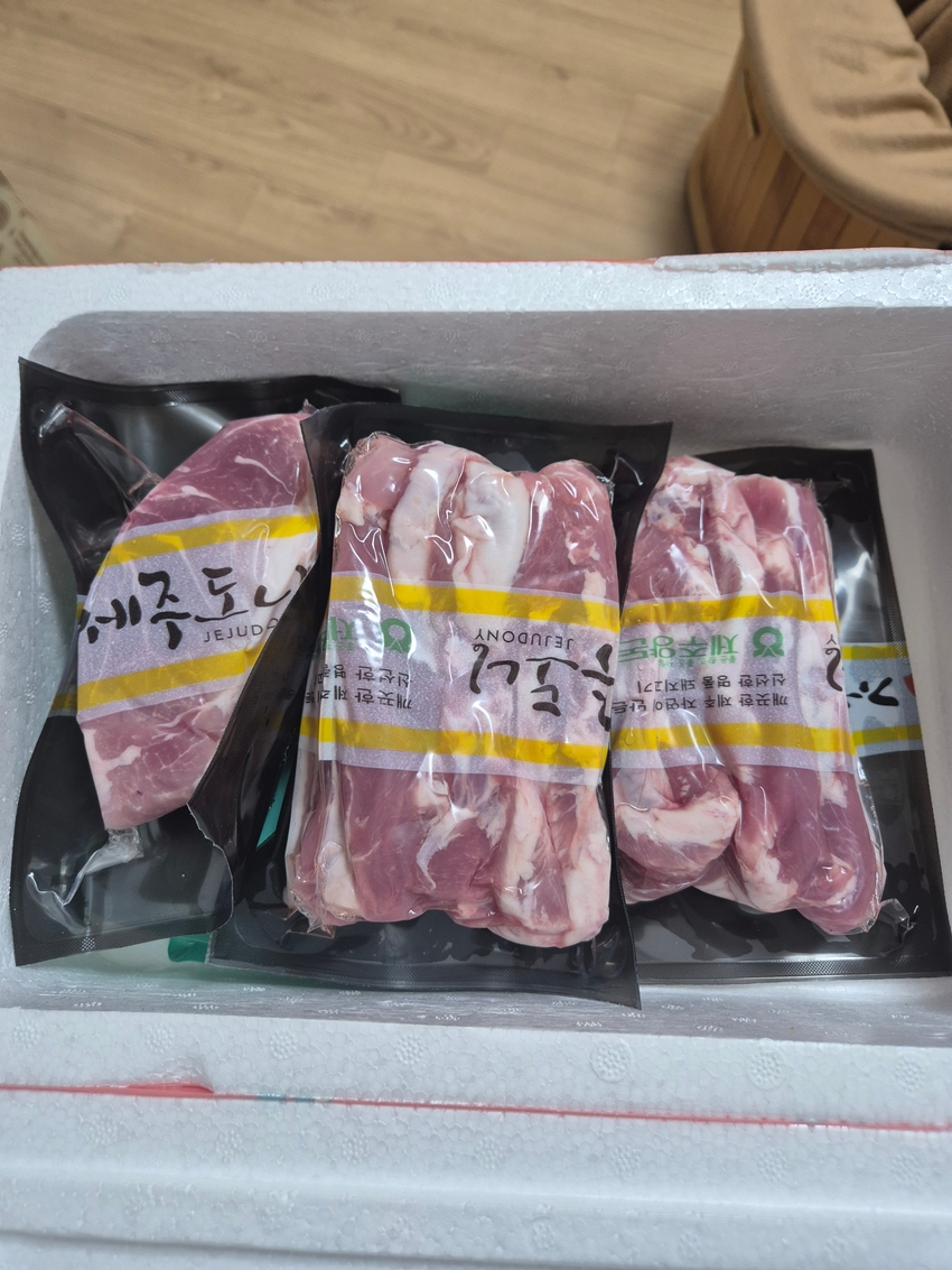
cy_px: 635
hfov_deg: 58.9
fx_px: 843
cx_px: 476
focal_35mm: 23
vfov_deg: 73.9
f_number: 1.8
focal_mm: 5.4
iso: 200
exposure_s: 1/120
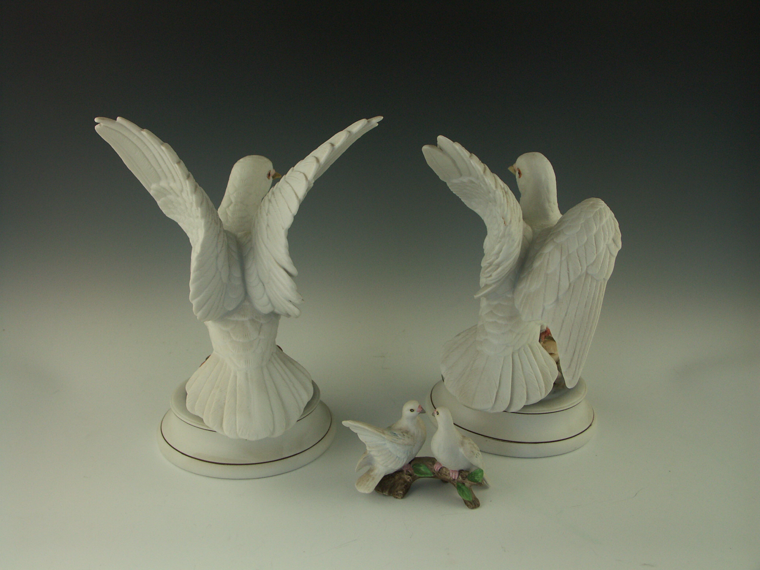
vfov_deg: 38.7
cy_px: 285
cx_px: 380
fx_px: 812
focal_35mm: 37
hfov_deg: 50.1
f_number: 3.5
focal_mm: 9.44
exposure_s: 1/125
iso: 100
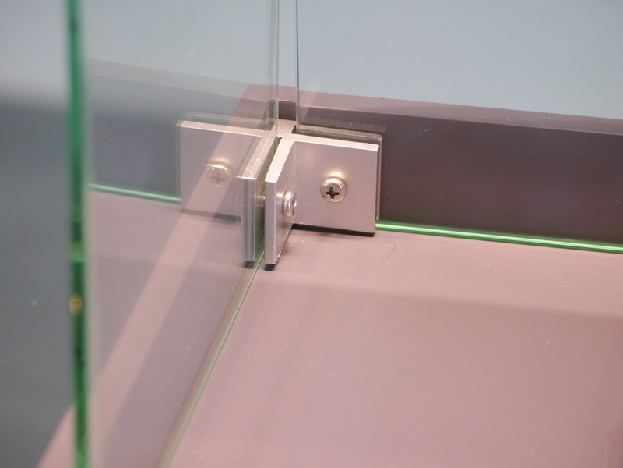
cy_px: 234
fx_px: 3276
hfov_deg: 10.9
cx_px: 312
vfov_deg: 8.2
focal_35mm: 182
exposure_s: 1/60
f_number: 4.6
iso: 1600
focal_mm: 91
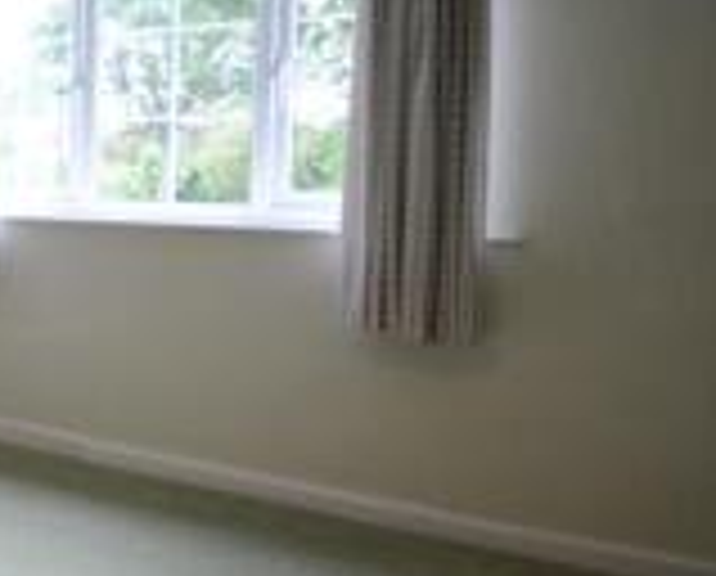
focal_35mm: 42
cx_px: -279
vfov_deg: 35.5
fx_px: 892
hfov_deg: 30.7
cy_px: 196
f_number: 4
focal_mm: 10
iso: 100
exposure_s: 1/20
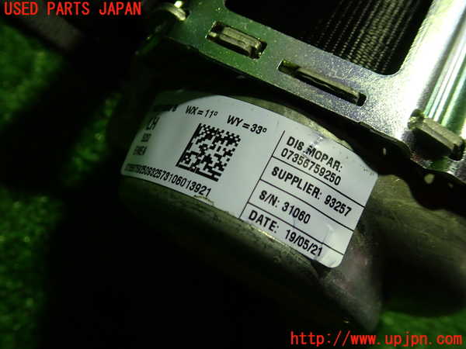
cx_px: 233
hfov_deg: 60.0
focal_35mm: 30
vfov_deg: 46.8
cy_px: 174
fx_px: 404
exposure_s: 1/60
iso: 160
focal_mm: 5.4
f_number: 2.3
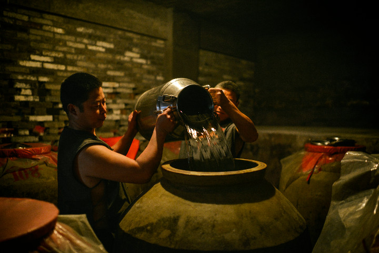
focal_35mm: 35
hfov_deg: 54.4
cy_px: 126
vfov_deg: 37.9
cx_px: 190
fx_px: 368
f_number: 1.4
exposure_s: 1/40
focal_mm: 35
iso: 800
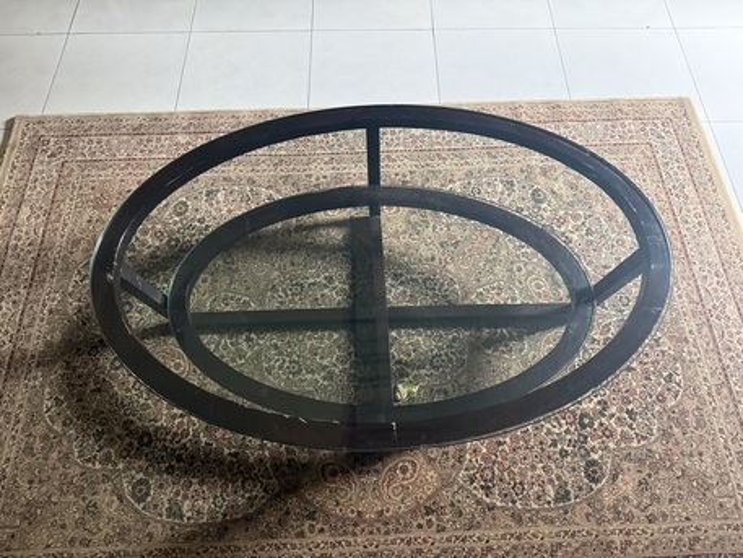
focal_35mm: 24
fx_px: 515
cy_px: 279
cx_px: 372
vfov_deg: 56.8
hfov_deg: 71.6
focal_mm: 6.76
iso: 800
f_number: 1.78
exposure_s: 1/60
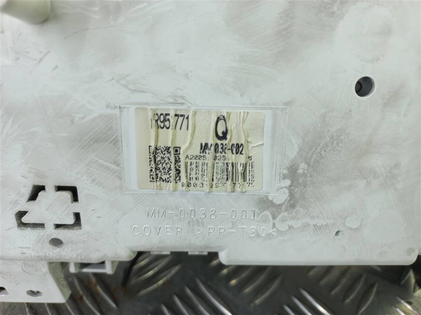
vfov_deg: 54.9
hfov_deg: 69.4
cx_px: 210
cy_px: 158
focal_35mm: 25
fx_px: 304
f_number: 1.8
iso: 50
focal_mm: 4.6
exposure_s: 1/50
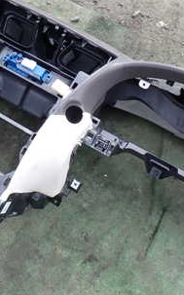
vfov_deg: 32.3
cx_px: 57
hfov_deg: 20.5
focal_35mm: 63
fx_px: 506
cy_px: 103
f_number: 3.2
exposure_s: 1/160
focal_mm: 5.4
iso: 100
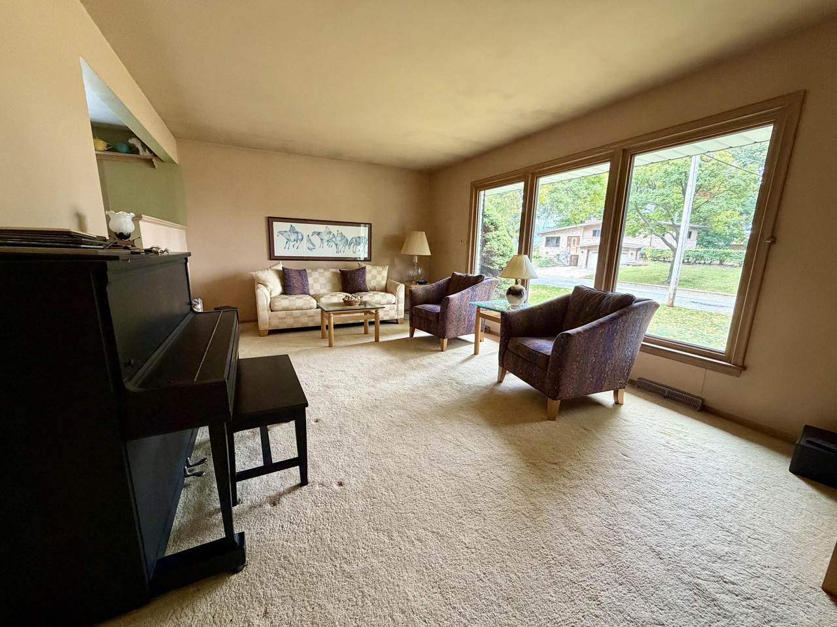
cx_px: 418
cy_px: 314
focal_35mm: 14
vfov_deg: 85.7
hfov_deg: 102.1
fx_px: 339
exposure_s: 1/60
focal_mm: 2.22
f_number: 2.2
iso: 400
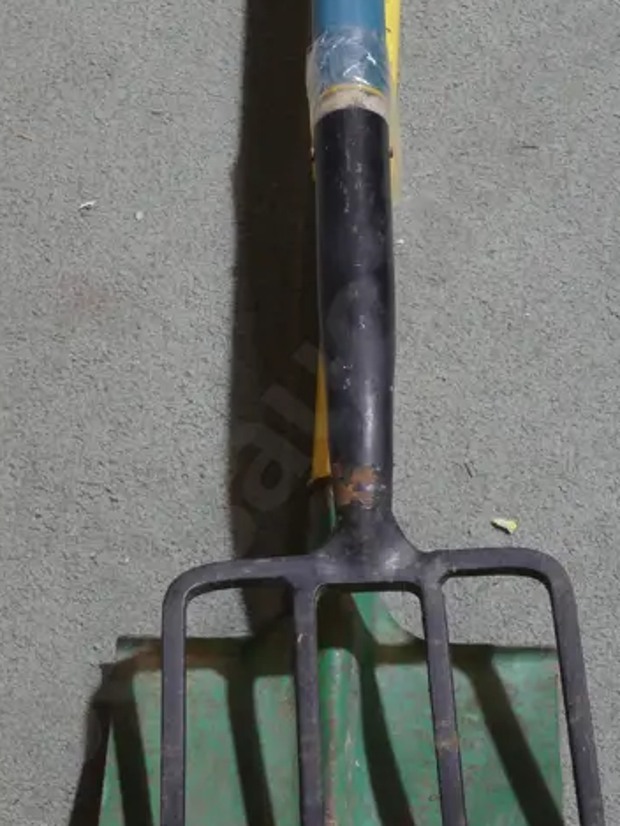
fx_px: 2817
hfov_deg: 12.6
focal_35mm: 118
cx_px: 323
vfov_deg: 16.7
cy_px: 379
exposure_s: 1/60
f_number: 5.3
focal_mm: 27
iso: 640
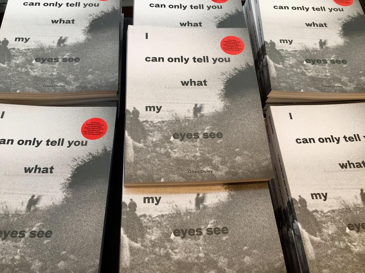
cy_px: 136
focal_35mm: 29
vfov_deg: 48.2
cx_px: 182
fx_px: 306
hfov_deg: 61.7
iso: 50
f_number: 2.2
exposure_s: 1/100
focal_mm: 4.15
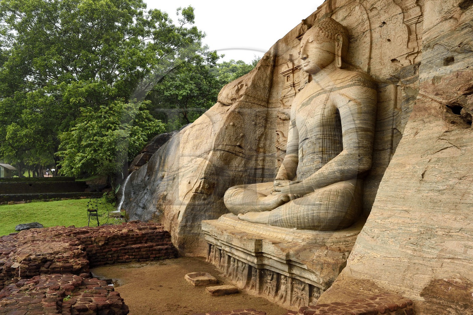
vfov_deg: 41.0
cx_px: 236
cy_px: 158
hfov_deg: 58.8
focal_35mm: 32
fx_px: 420
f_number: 9
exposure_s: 1/80
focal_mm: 32
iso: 1600
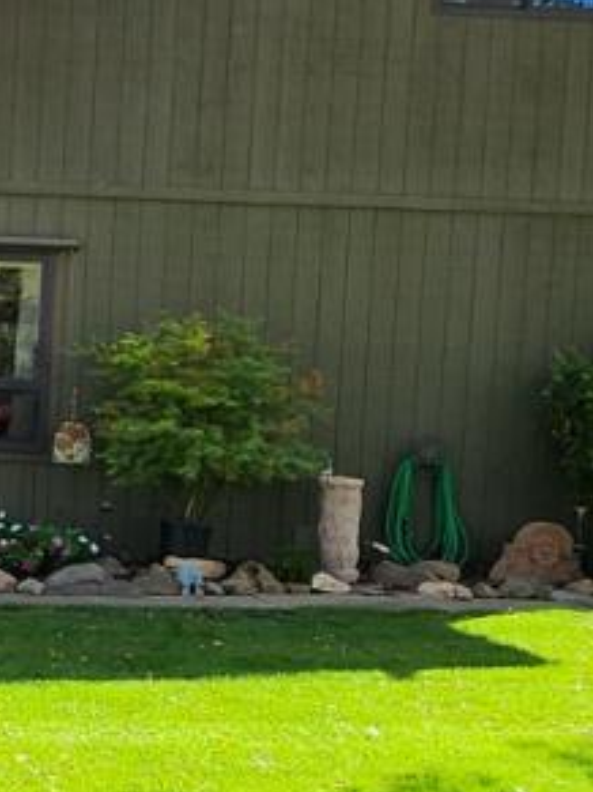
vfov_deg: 29.0
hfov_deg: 19.0
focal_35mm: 67
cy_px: 437
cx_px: -324
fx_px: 1531
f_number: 2.2
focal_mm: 2.2
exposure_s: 1/1000
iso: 50
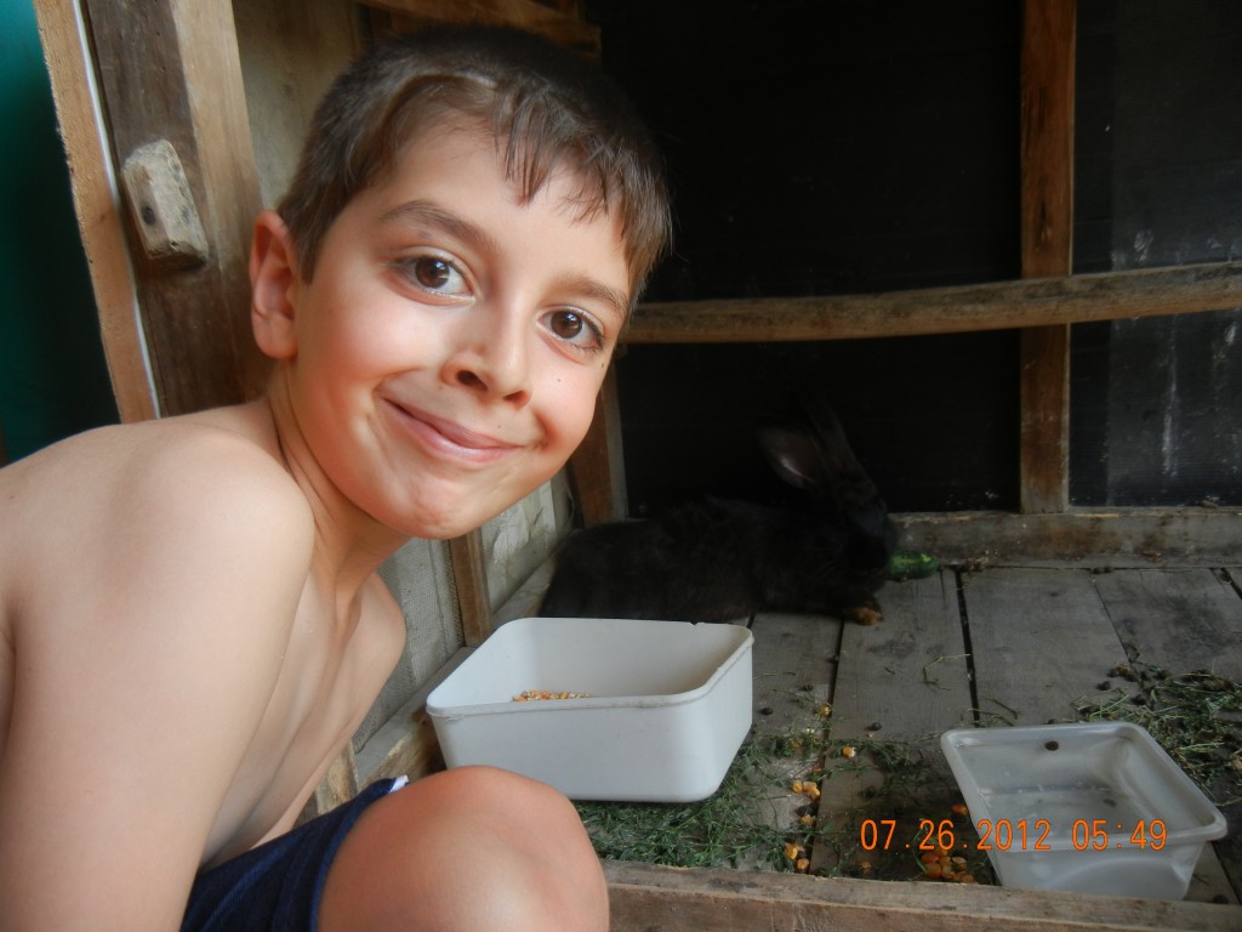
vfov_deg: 46.8
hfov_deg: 60.0
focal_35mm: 30
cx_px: 621
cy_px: 466
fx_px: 1076
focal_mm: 5.4
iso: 160
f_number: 3.5
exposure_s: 1/75.7
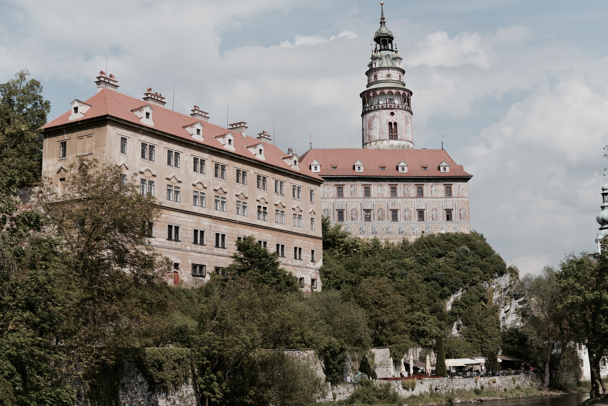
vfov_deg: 27.0
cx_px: 304
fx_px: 845
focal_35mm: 50
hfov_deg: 39.6
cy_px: 203
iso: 100
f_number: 1.8
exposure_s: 1/3200
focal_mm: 50
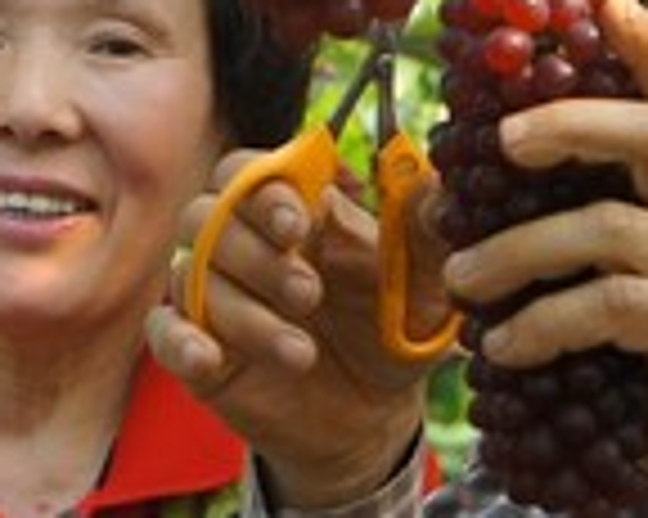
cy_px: -54
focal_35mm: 311
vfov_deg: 5.0
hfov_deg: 6.2
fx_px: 5960
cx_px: 392
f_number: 5
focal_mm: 53
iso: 800
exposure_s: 1/250
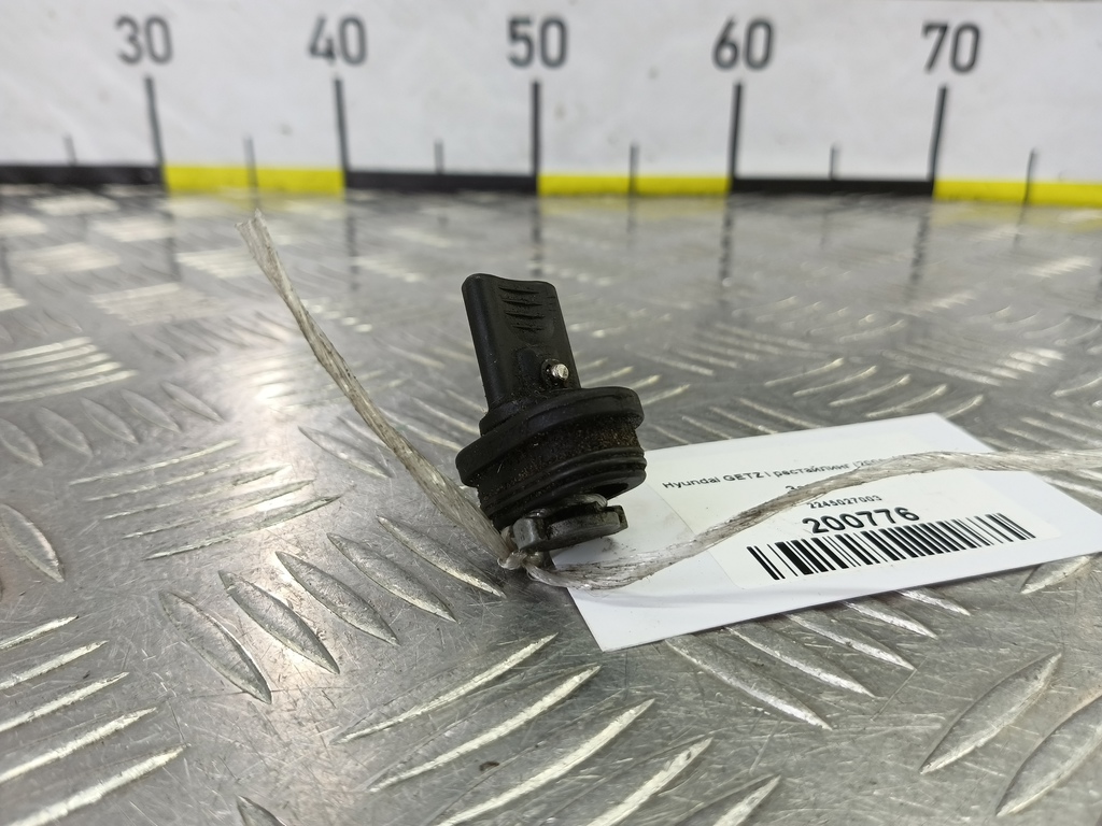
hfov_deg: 73.9
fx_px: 732
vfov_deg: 58.9
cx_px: 551
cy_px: 413
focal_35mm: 23
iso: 109
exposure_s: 1/50
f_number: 1.6
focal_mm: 4.11
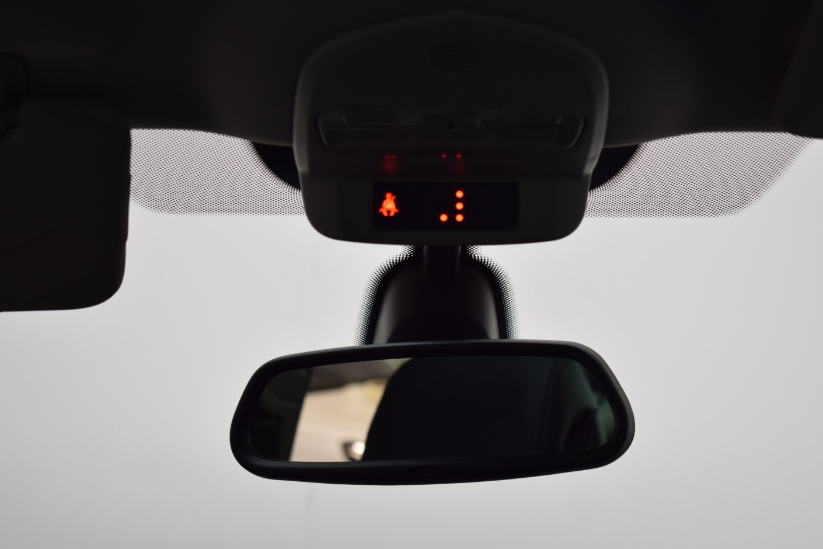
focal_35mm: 83
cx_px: 436
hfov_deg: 24.5
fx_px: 1897
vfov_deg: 16.5
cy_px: 265
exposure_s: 1/60
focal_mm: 52
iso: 400
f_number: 5.6
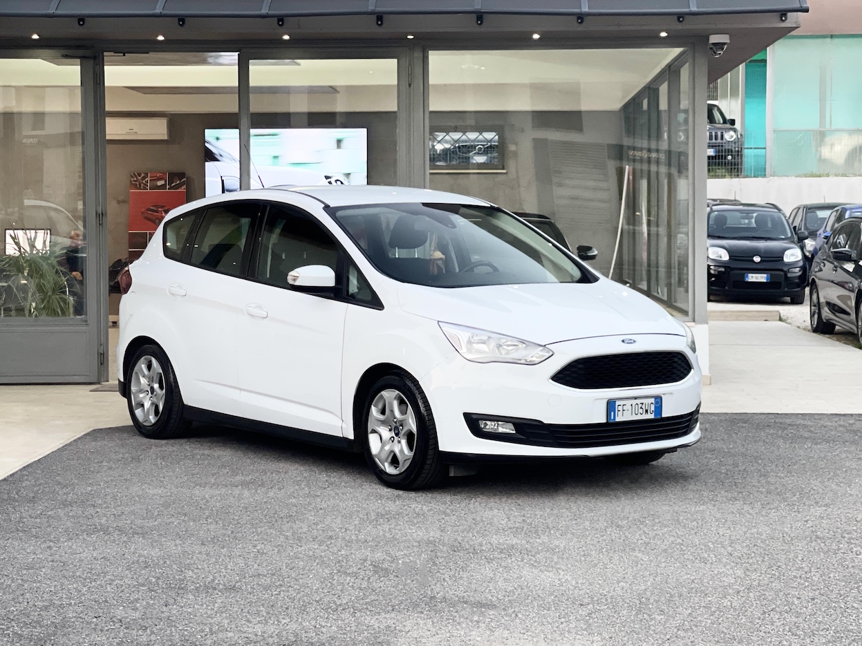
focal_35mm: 64
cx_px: 431
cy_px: 323
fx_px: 1594
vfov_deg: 22.9
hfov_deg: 30.3
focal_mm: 7.5
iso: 250
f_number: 2.2
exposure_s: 1/100
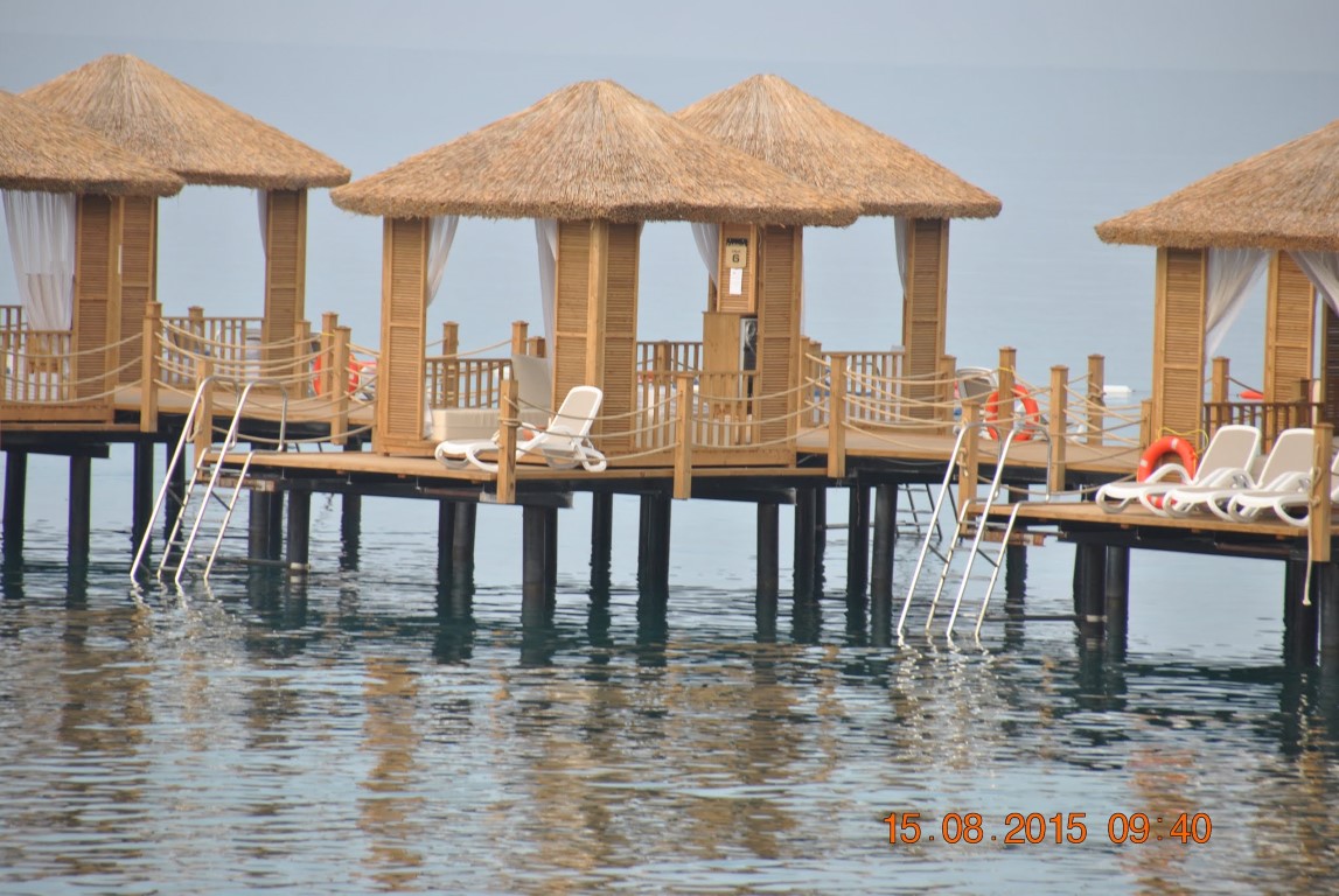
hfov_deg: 6.9
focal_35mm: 300
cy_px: 448
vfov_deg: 4.6
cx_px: 670
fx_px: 11172
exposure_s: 1/500
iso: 220
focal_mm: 200
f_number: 5.6
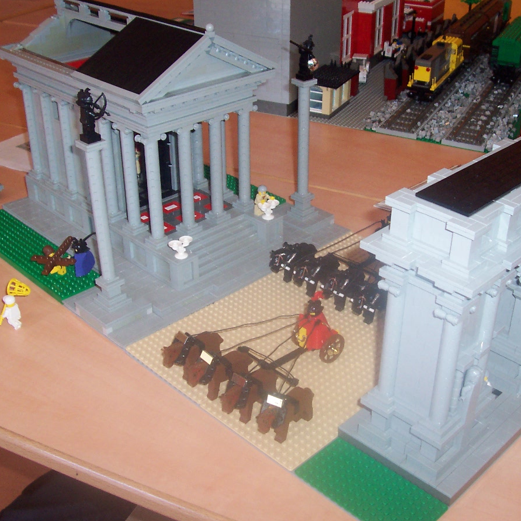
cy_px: 262
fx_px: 749
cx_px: 312
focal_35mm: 44
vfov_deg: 38.3
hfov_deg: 38.2
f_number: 2.8
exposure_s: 1/60
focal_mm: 5.6
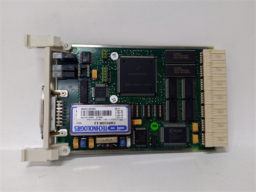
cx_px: 128
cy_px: 96
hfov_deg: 65.3
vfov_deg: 51.4
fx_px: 200
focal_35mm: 27
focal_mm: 3.79
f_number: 2
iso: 224
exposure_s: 1/33
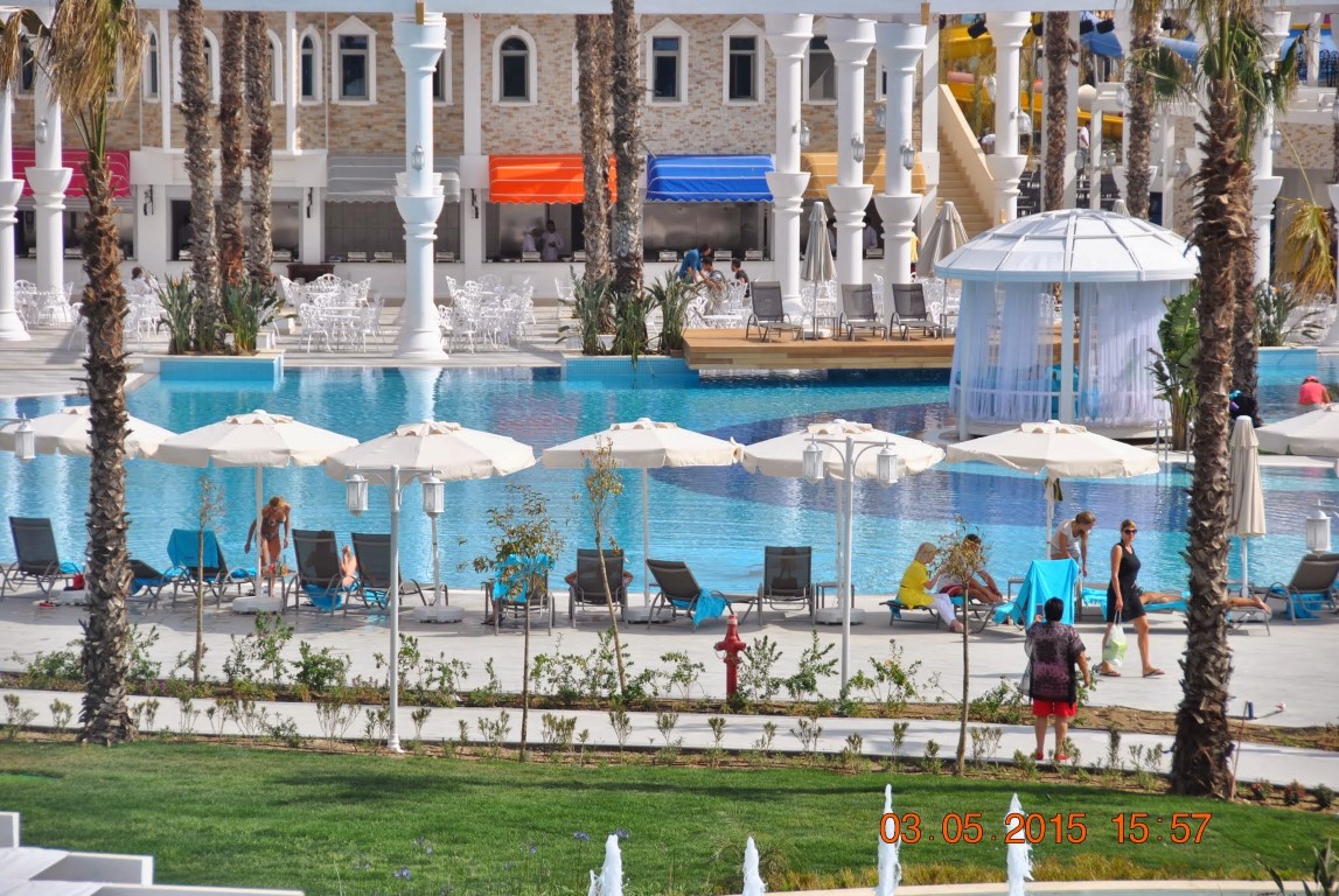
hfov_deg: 12.2
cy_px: 448
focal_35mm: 168
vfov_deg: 8.2
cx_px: 670
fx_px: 6257
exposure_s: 1/640
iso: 100
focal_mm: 112
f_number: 6.3
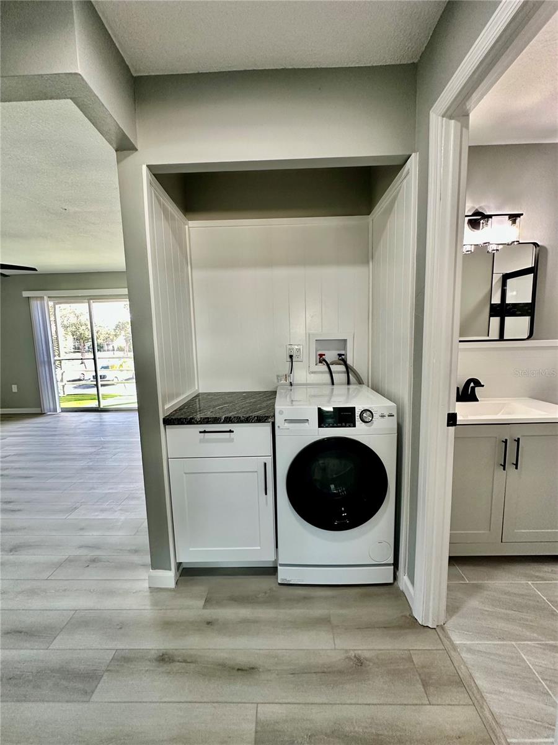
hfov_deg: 85.7
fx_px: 301
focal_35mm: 14
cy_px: 372
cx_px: 279
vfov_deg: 102.1
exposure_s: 1/120
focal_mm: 2.22
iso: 250
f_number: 2.2
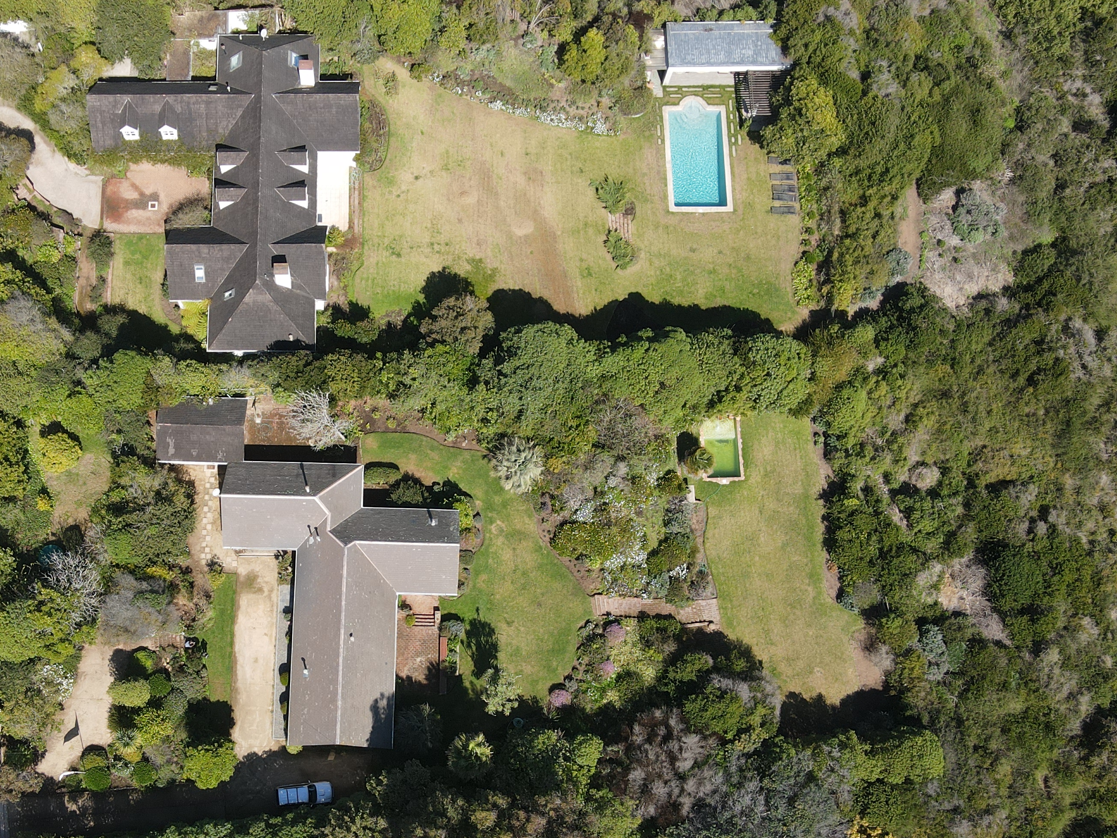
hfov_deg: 49.4
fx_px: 1194
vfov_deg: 38.4
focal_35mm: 37
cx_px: 391
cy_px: 536
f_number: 2.8
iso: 100
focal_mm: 4.5
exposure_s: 1/400
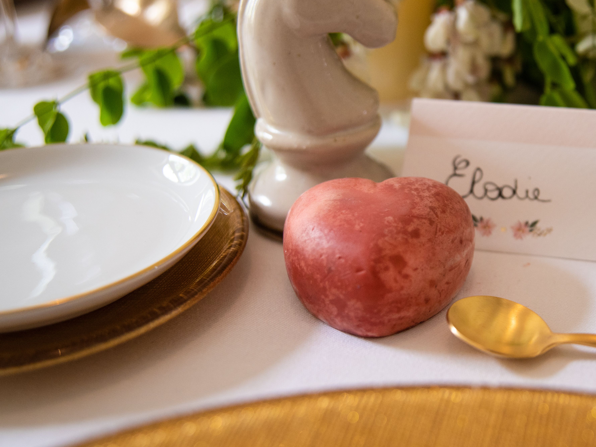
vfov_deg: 25.6
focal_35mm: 57
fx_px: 981
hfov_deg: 33.2
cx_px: 432
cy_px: 201
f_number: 3.2
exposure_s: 1/125
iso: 400
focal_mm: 35
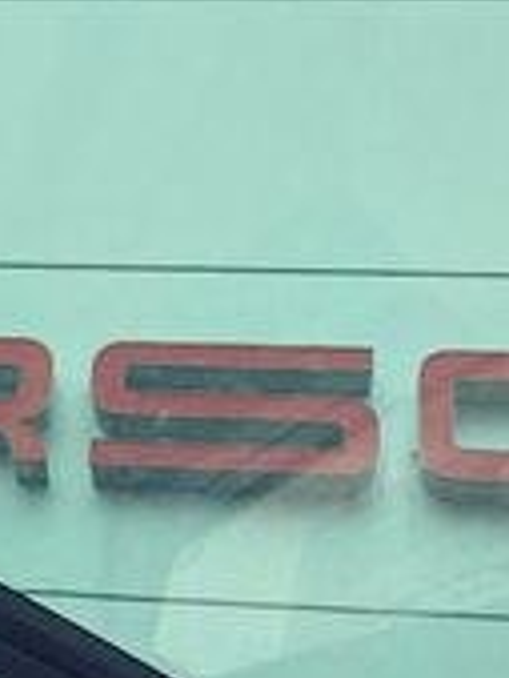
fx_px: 2076
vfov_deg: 18.5
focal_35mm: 106
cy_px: 377
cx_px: -52
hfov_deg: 13.7
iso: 125
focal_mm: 3.99
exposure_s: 1/60
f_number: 1.8
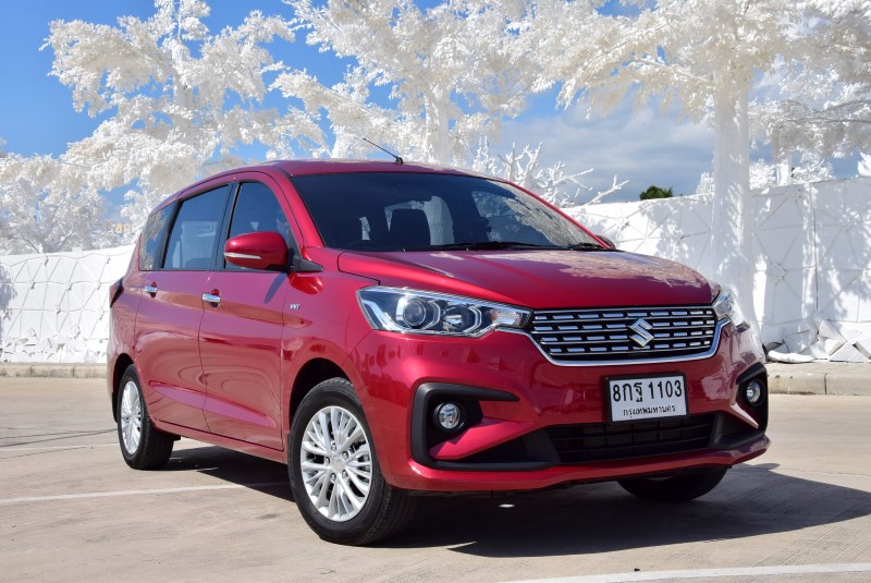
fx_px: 1162
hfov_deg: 41.1
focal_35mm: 48
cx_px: 436
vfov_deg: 28.1
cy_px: 292
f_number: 13
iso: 400
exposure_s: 1/640
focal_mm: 32
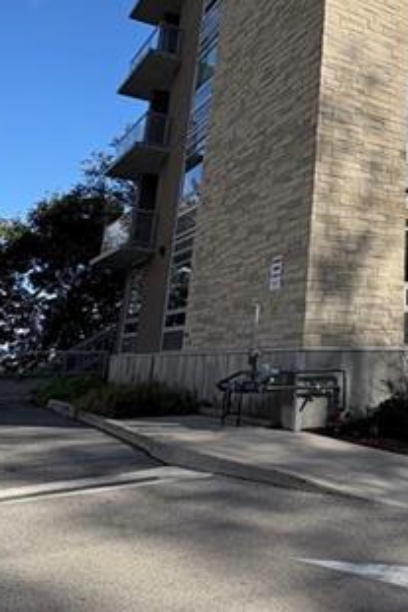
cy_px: 189
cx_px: 479
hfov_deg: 31.4
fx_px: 613
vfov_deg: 51.8
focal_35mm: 36
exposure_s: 1/1880
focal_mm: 2.22
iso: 50
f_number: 2.2
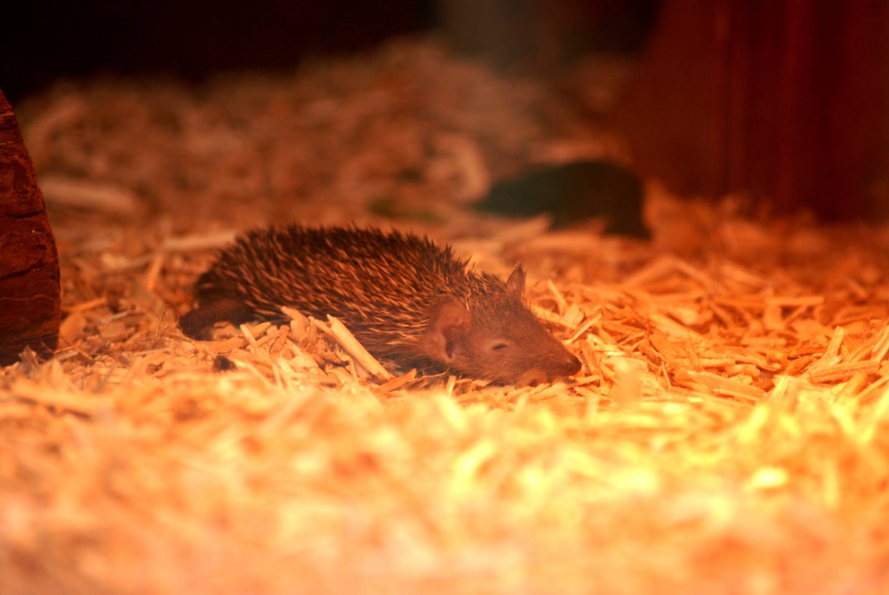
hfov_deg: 8.1
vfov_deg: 5.4
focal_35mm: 255
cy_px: 298
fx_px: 6304
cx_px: 444
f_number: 4.8
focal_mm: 170
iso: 400
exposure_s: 1/30
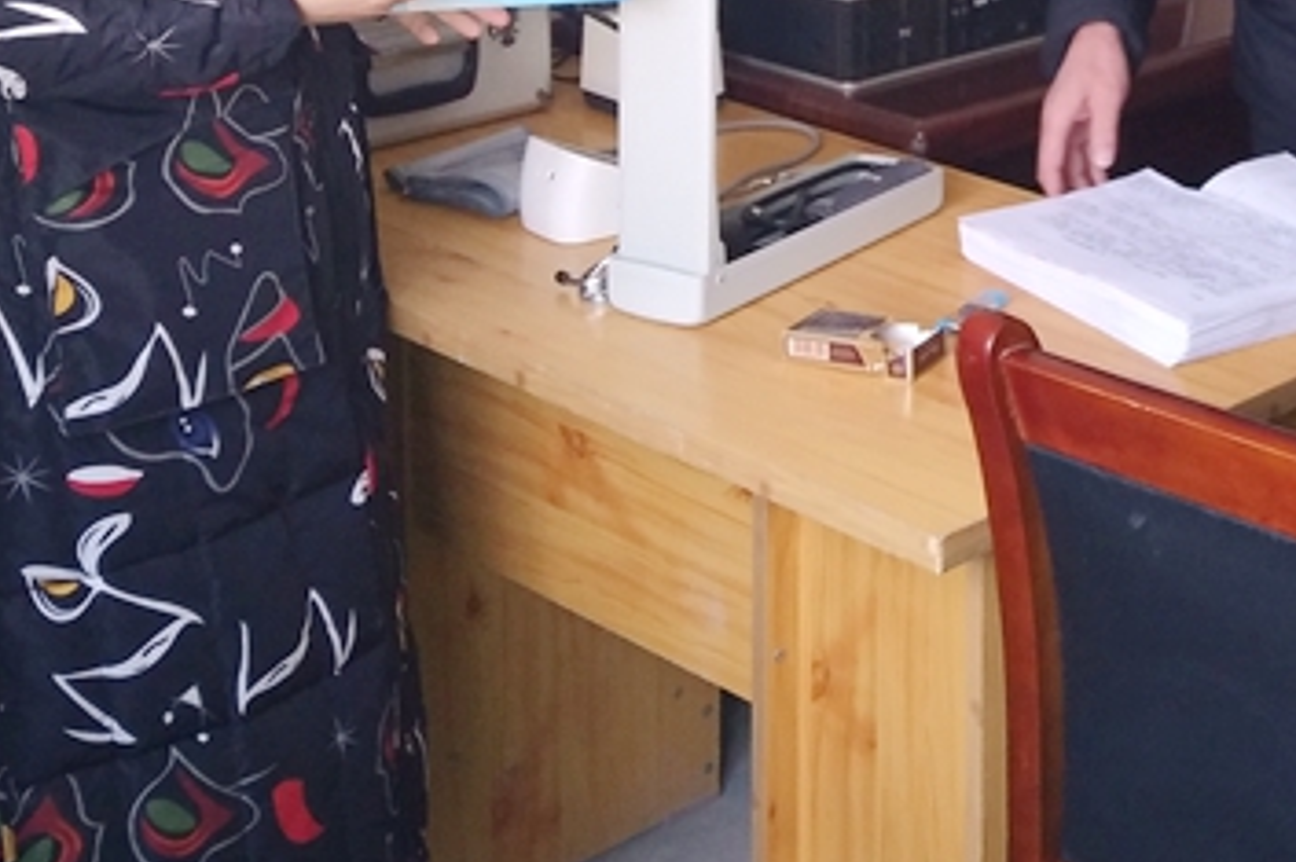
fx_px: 2483
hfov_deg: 27.5
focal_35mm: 69
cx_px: 1311
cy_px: -145
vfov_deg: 18.8
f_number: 2
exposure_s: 1/50
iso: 200
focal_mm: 3.88
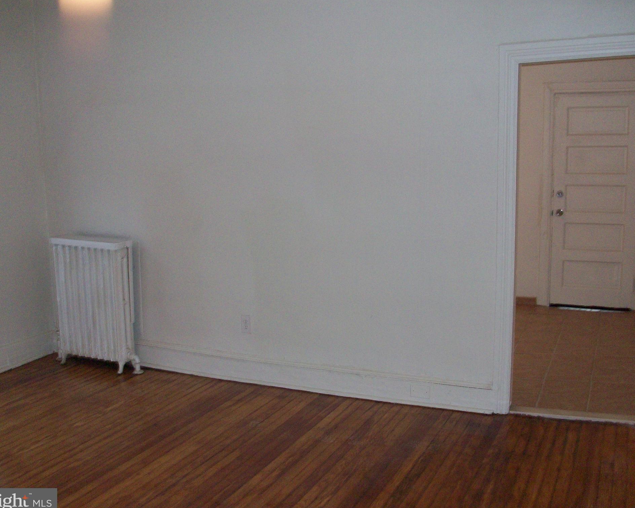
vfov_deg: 41.1
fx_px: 676
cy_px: 257
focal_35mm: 36
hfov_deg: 50.3
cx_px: 318
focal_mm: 5.7
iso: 160
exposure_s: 1/60
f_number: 2.8
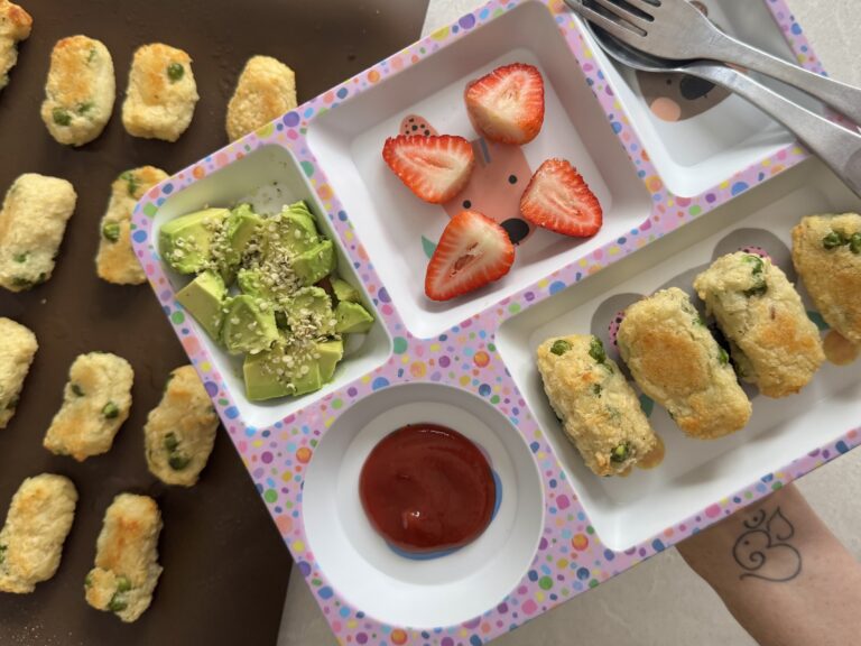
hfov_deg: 71.6
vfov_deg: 56.8
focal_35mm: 24
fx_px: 597
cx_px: 430
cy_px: 323
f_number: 1.78
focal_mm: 6.76
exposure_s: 1/121
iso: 200
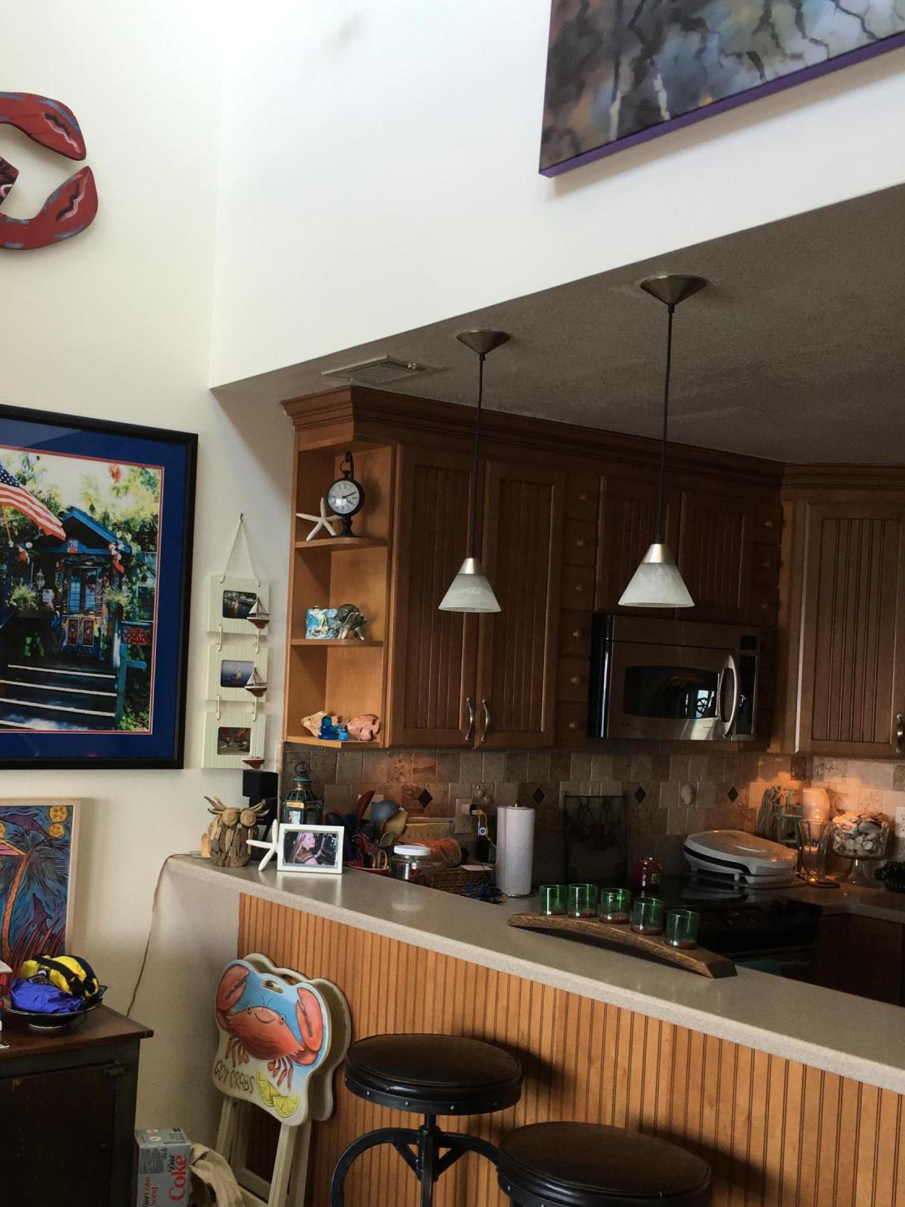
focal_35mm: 39
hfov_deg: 36.4
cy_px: 709
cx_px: 299
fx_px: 1360
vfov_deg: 47.7
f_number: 2.2
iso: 32
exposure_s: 1/30
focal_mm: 4.15
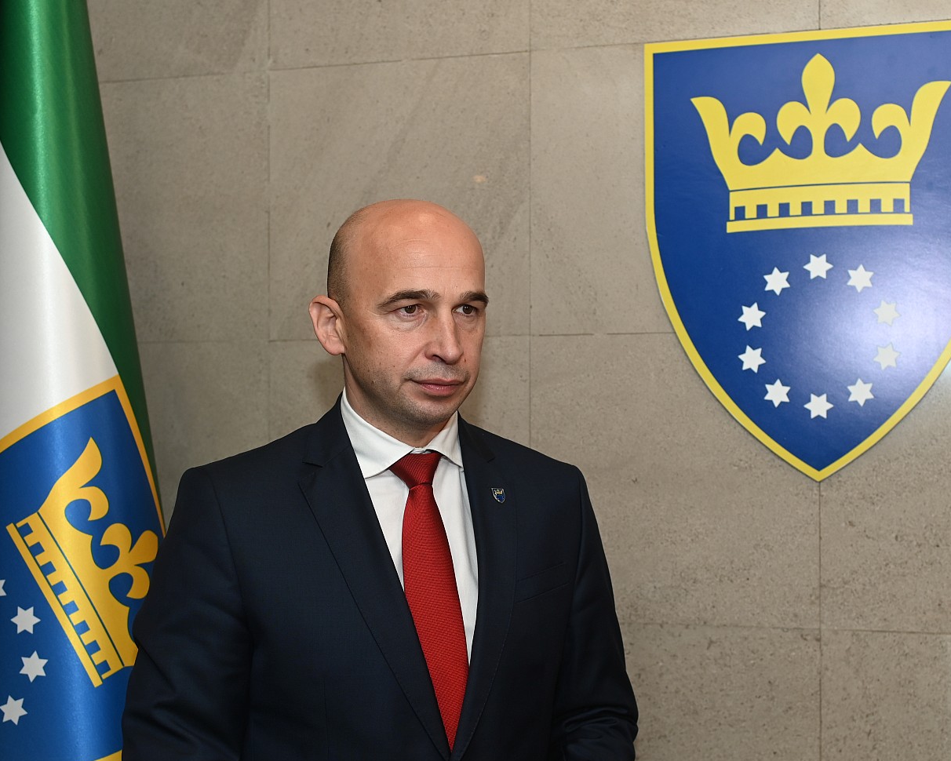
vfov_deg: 29.1
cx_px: 514
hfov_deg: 36.0
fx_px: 1464
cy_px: 451
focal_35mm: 52
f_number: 3.2
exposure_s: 1/200
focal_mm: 35
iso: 320
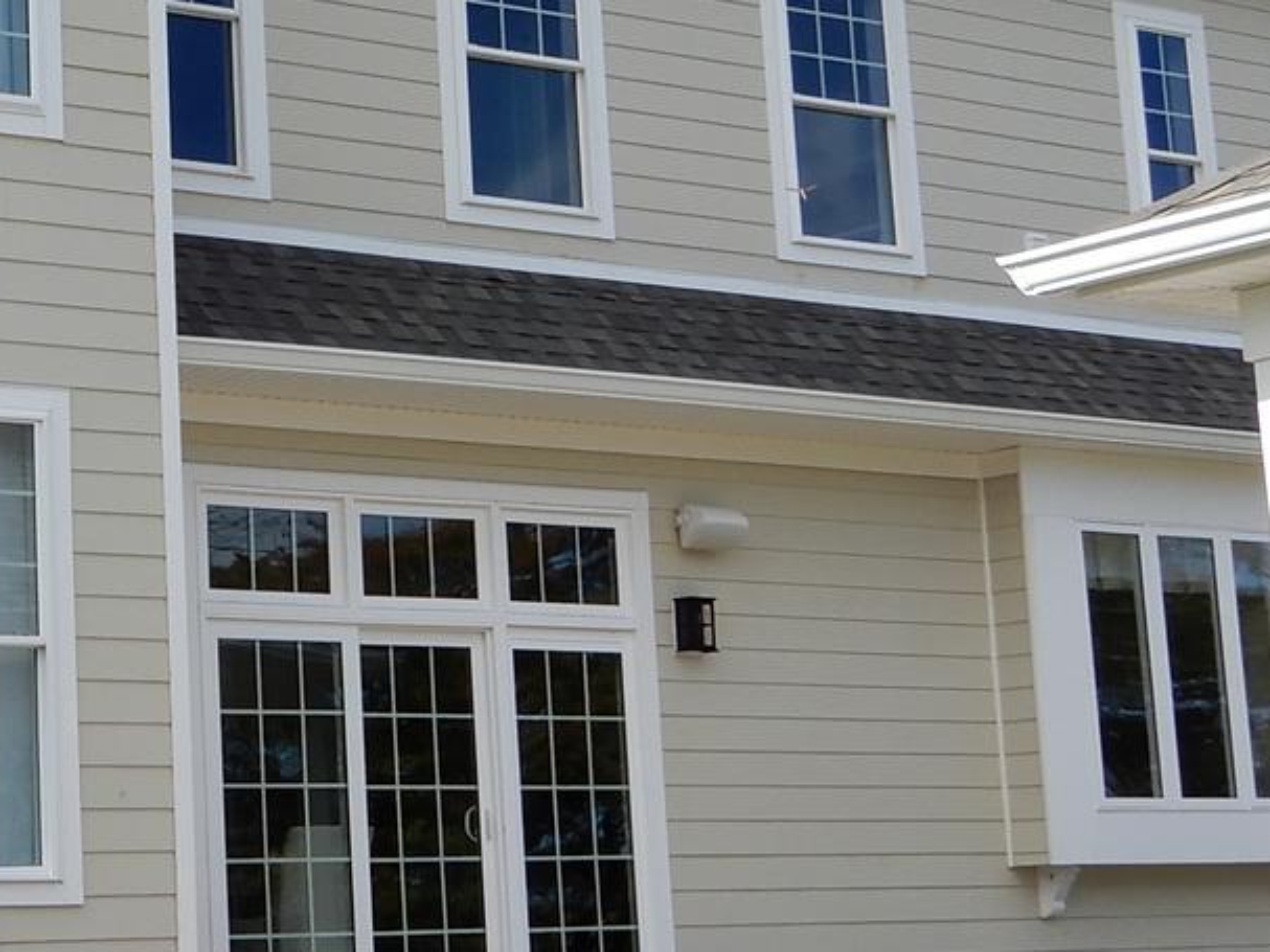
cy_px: 333
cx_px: -21
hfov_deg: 23.1
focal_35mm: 81
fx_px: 2971
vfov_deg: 18.2
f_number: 3.4
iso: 80
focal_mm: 4.3
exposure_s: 1/800
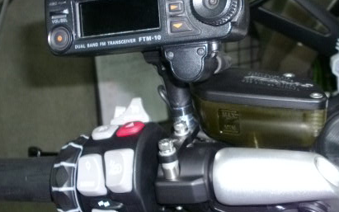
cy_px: 84
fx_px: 564
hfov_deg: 33.4
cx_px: 192
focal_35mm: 61
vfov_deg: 21.3
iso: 200
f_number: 2.8
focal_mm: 6.2
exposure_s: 1/50
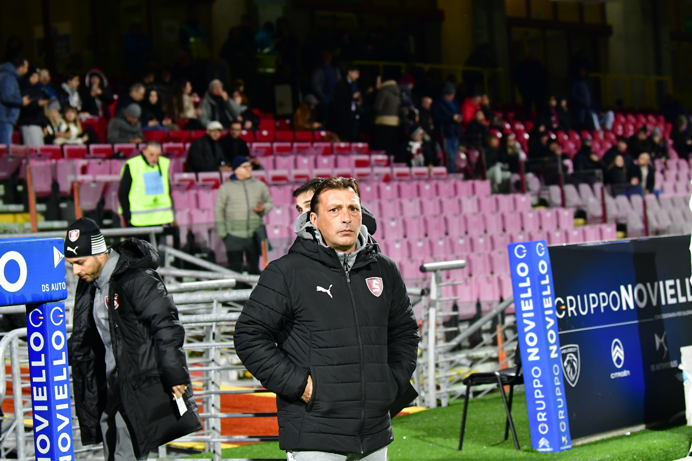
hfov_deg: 19.5
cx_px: 346
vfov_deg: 13.0
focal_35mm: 105
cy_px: 230
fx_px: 2018
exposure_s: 1/500
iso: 2500
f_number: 3.5
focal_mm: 70
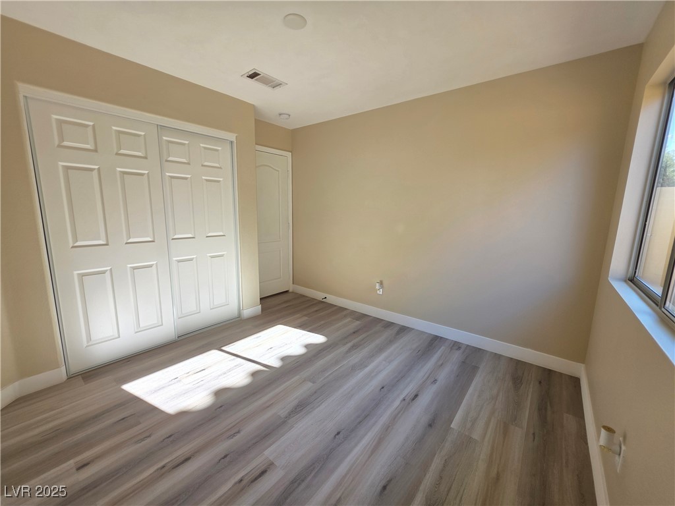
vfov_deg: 89.9
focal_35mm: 13
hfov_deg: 106.2
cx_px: 338
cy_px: 253
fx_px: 253
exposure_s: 1/138
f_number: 1.9
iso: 40
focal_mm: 2.2
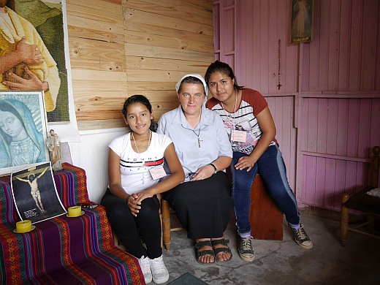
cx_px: 190
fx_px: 307
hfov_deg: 63.4
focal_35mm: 28
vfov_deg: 49.7
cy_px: 142
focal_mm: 14
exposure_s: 1/60
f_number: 3.5
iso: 320
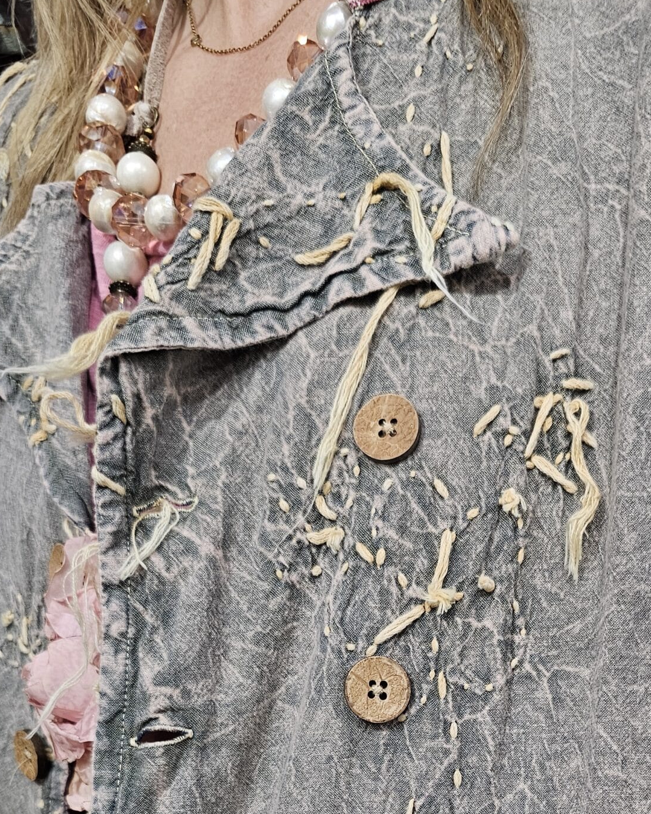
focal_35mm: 47
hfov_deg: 31.8
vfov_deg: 35.2
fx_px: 1132
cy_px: 845
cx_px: 442
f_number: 1.7
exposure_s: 1/120
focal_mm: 6.3
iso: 125
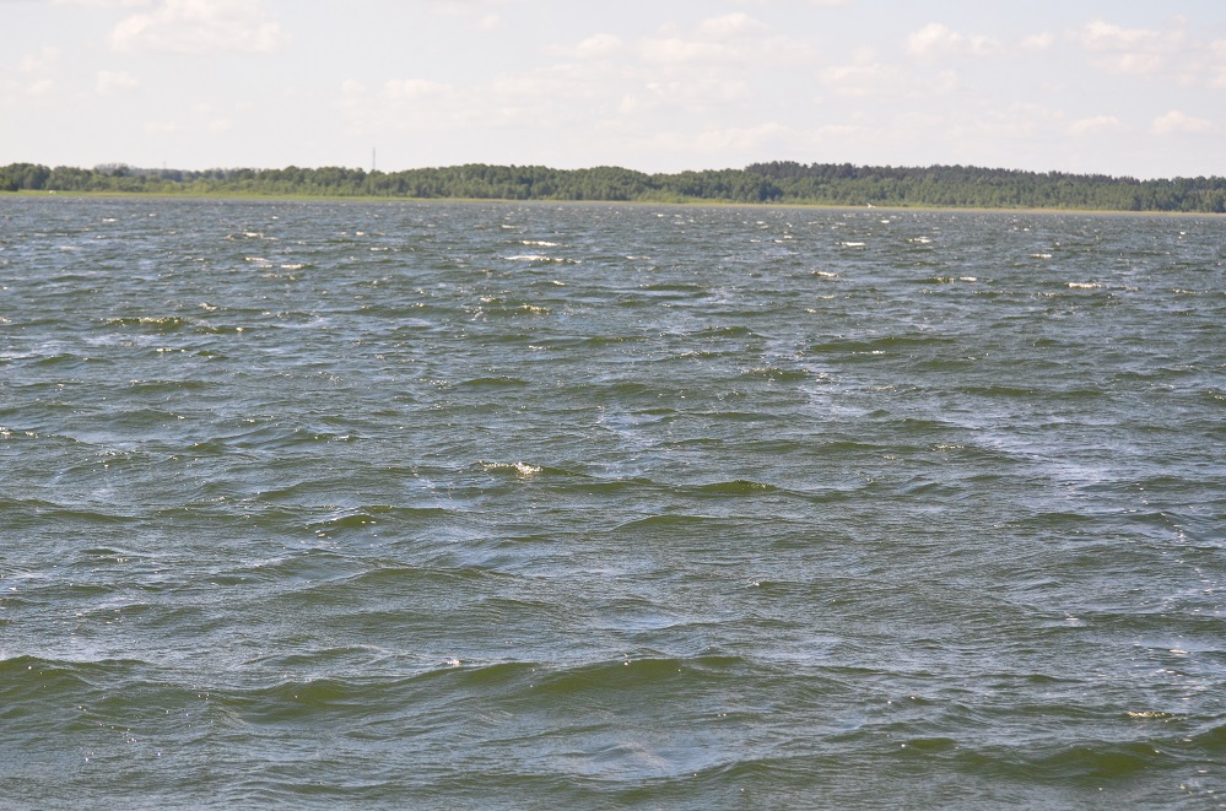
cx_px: 613
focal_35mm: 112
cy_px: 406
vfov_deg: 12.1
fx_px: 3822
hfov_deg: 18.2
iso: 640
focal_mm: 75
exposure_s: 1/3200
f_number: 4.5
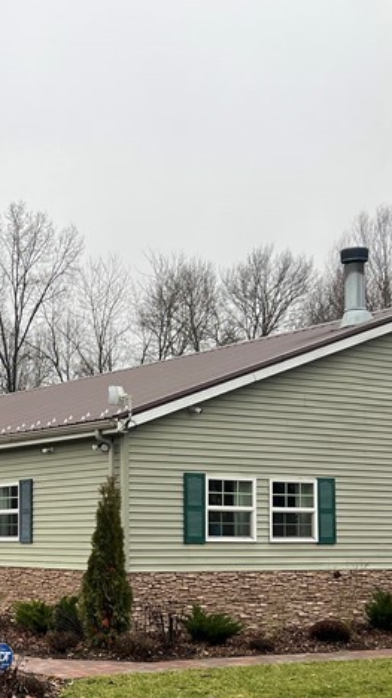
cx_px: -4
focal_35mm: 62
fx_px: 1147
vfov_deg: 33.2
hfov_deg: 18.9
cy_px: 525
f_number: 1.5
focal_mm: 5.7
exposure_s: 1/588
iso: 50
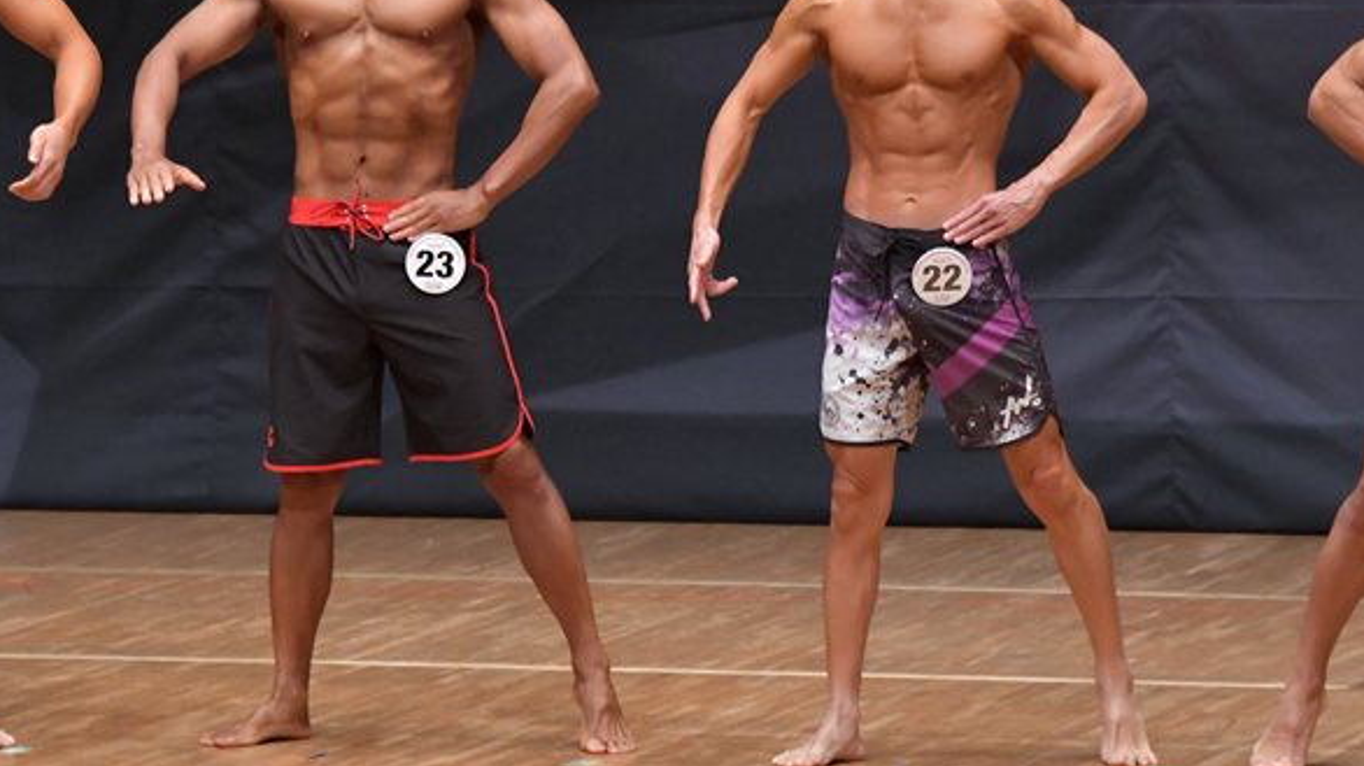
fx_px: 14280
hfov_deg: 5.5
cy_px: 270
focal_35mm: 395
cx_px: 560
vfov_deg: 3.1
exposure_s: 1/400
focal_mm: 190
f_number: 5.6
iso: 6400
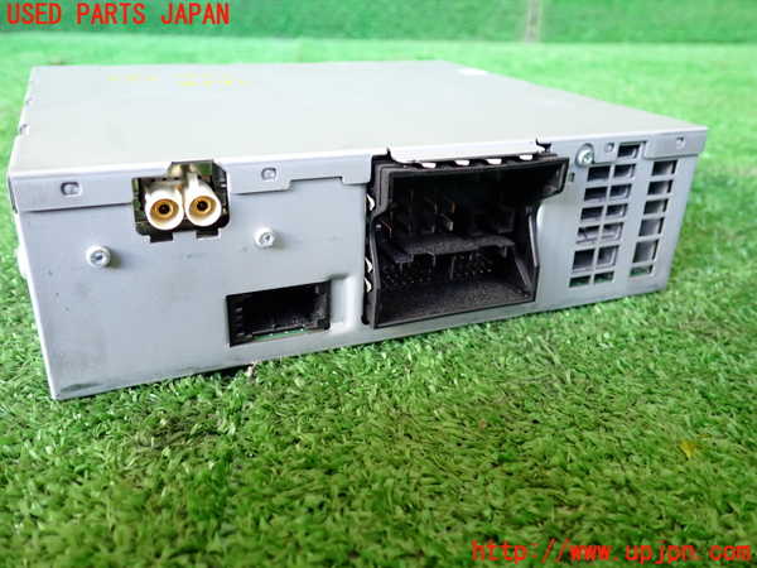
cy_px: 284
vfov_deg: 46.8
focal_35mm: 30
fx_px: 656
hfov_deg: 60.0
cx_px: 378
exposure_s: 1/30
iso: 250
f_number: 2.3
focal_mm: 5.4
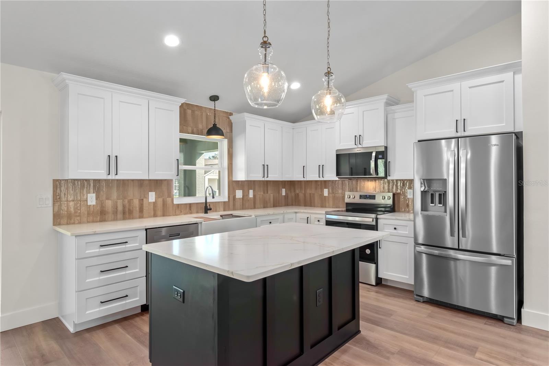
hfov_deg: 85.4
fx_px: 297
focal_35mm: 20
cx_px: 274
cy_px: 183
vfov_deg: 63.2
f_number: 9
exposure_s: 1/5
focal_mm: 13
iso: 250
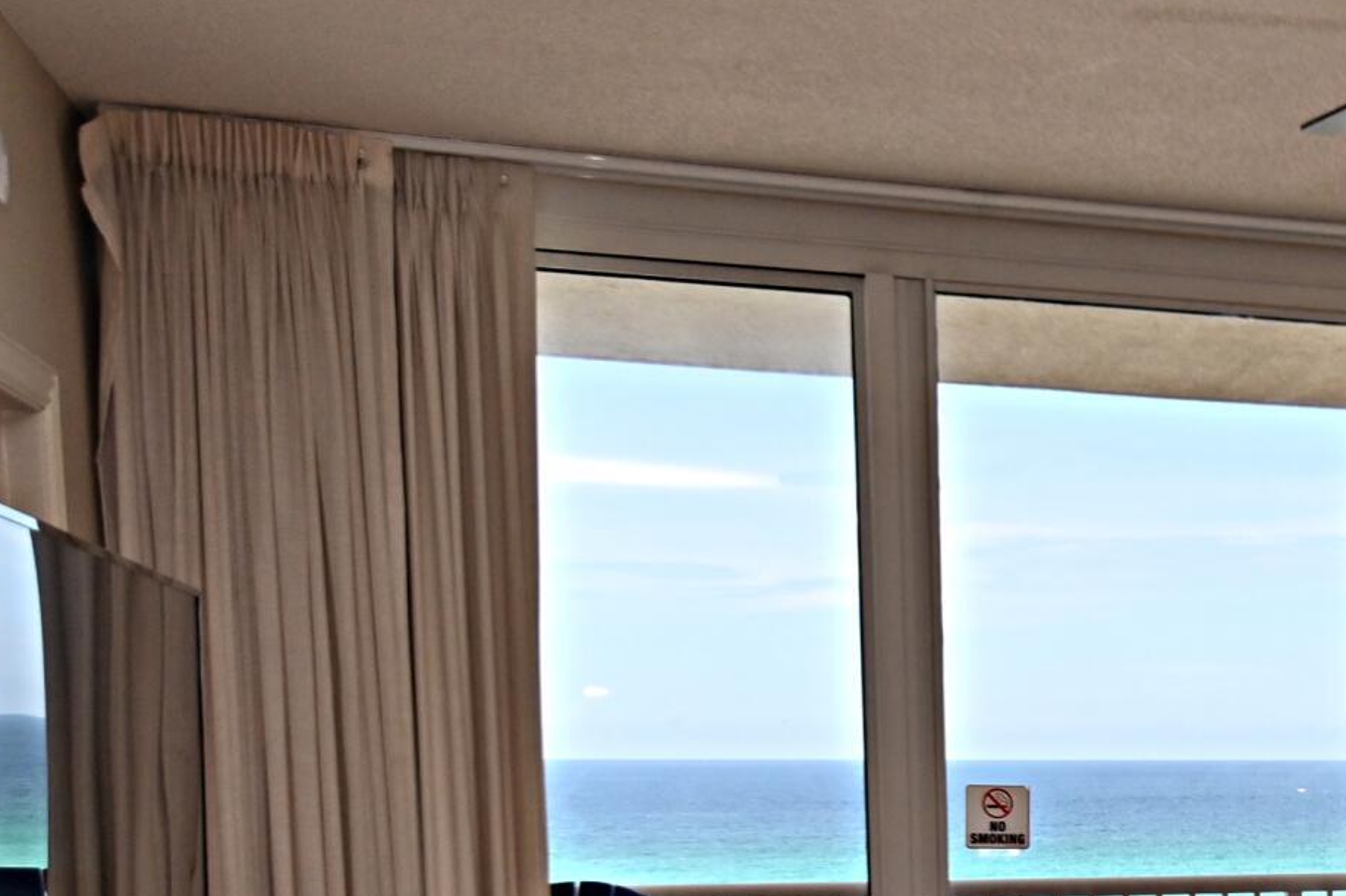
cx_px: 1761
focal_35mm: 49
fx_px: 1831
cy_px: 844
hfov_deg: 31.1
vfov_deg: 26.4
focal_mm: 10
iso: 160
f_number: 5.6
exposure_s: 1/250
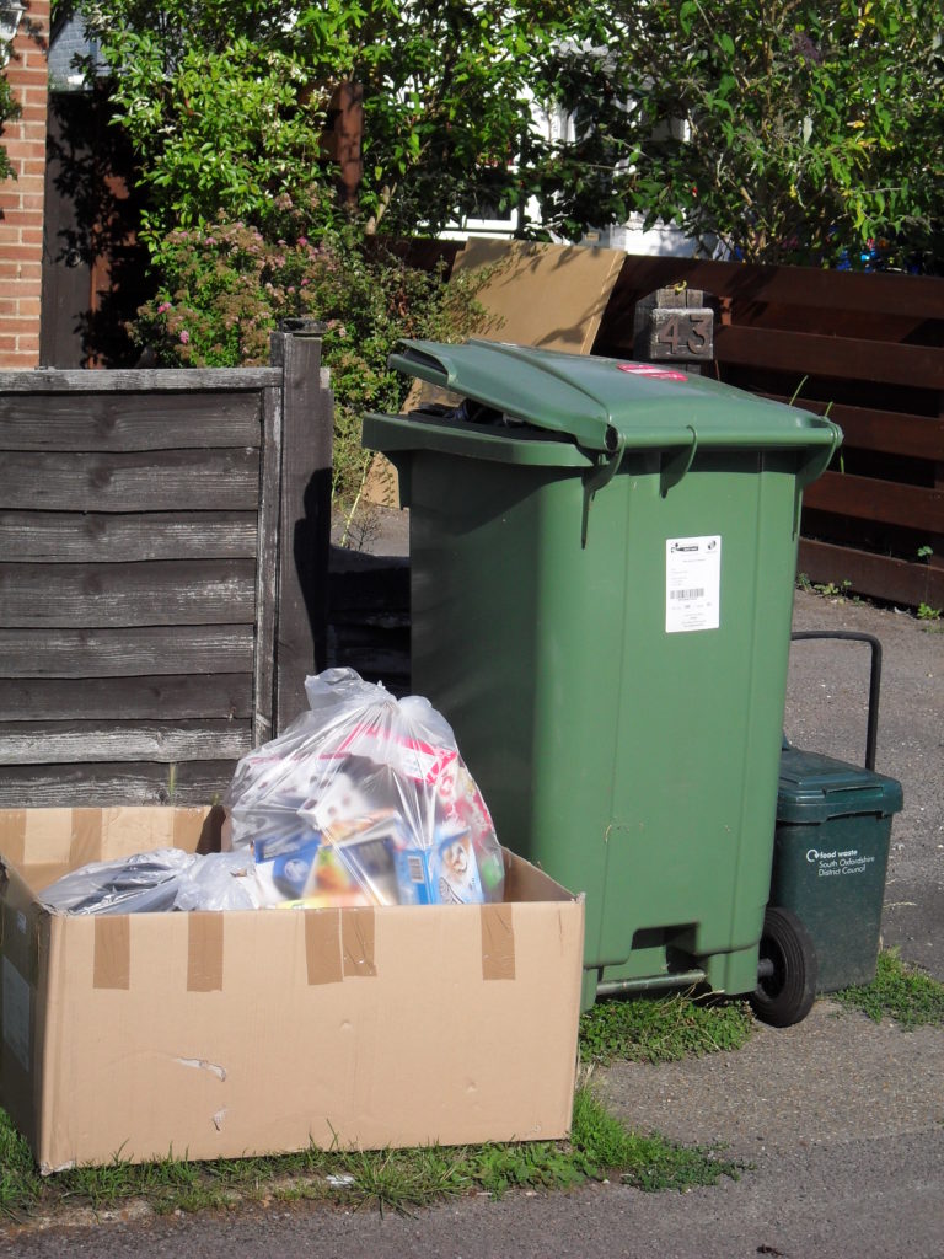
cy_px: 630
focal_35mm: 77
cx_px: 472
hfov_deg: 19.1
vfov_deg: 25.3
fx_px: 2800
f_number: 5
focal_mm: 13.6
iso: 100
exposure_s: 1/750
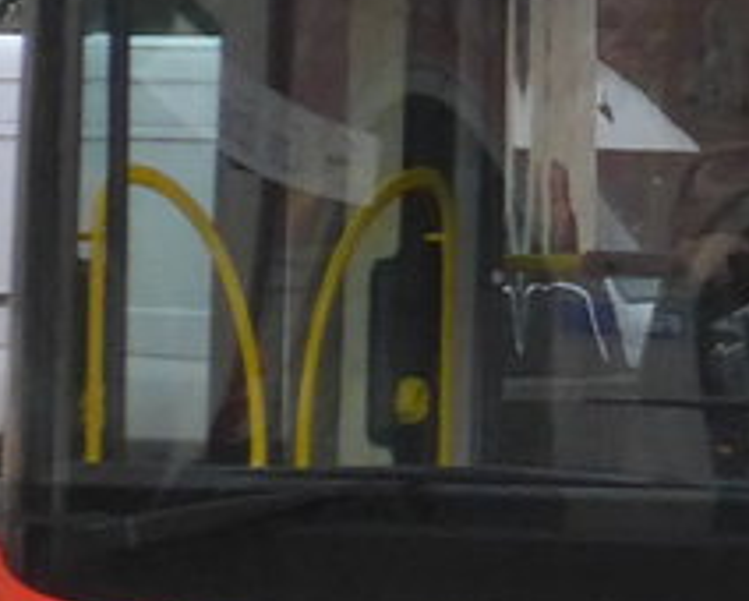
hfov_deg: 3.0
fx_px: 14333
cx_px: 1576
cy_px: 7
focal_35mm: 646
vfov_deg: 2.4
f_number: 5
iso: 800
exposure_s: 1/320
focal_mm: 22.9
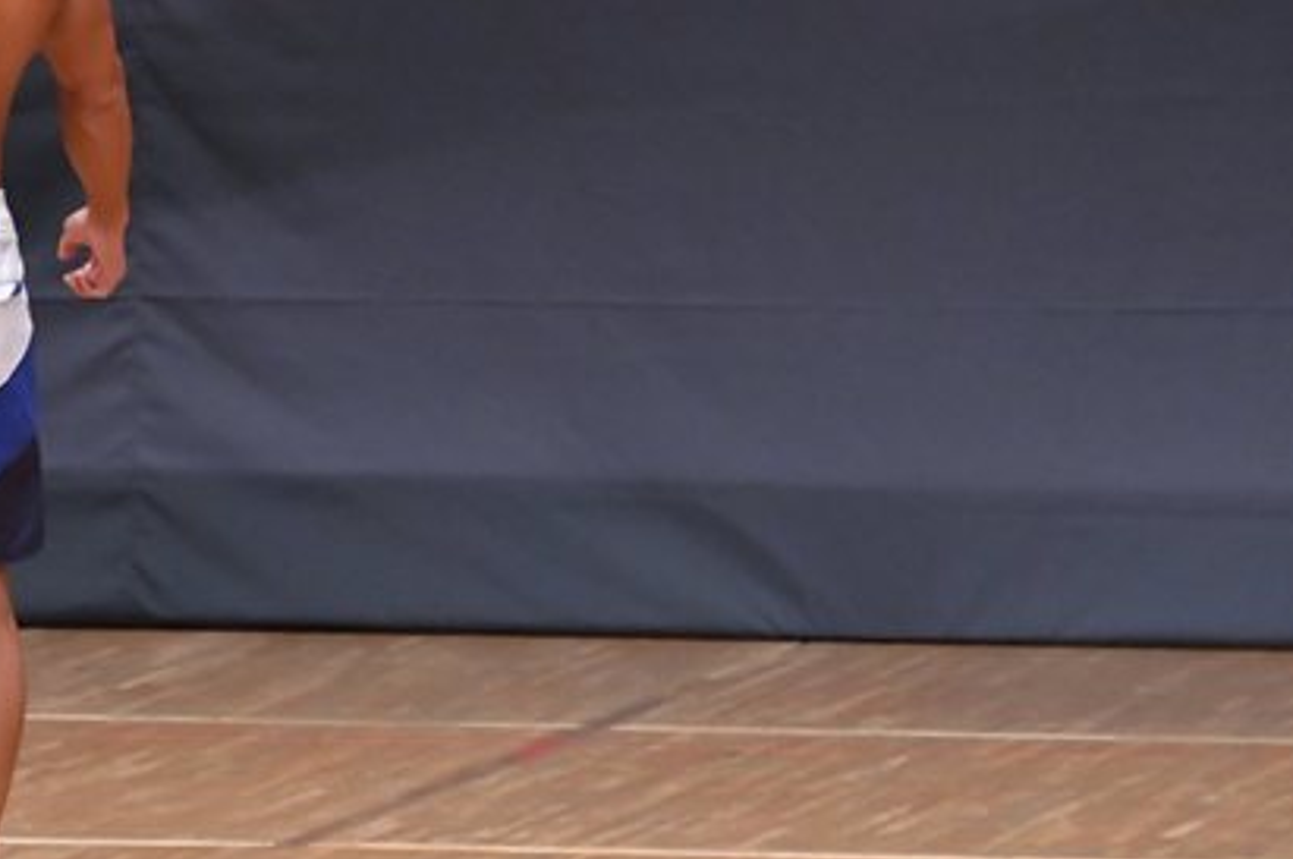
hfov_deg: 3.6
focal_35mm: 566
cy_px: 299
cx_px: 93
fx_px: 20304
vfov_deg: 2.4
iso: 6400
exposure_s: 1/400
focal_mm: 200
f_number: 5.6
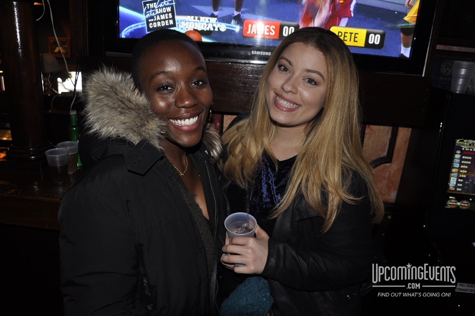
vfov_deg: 47.8
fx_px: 356
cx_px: 238
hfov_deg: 67.4
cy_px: 158
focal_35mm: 27
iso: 400
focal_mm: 18
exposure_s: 1/60
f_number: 3.5
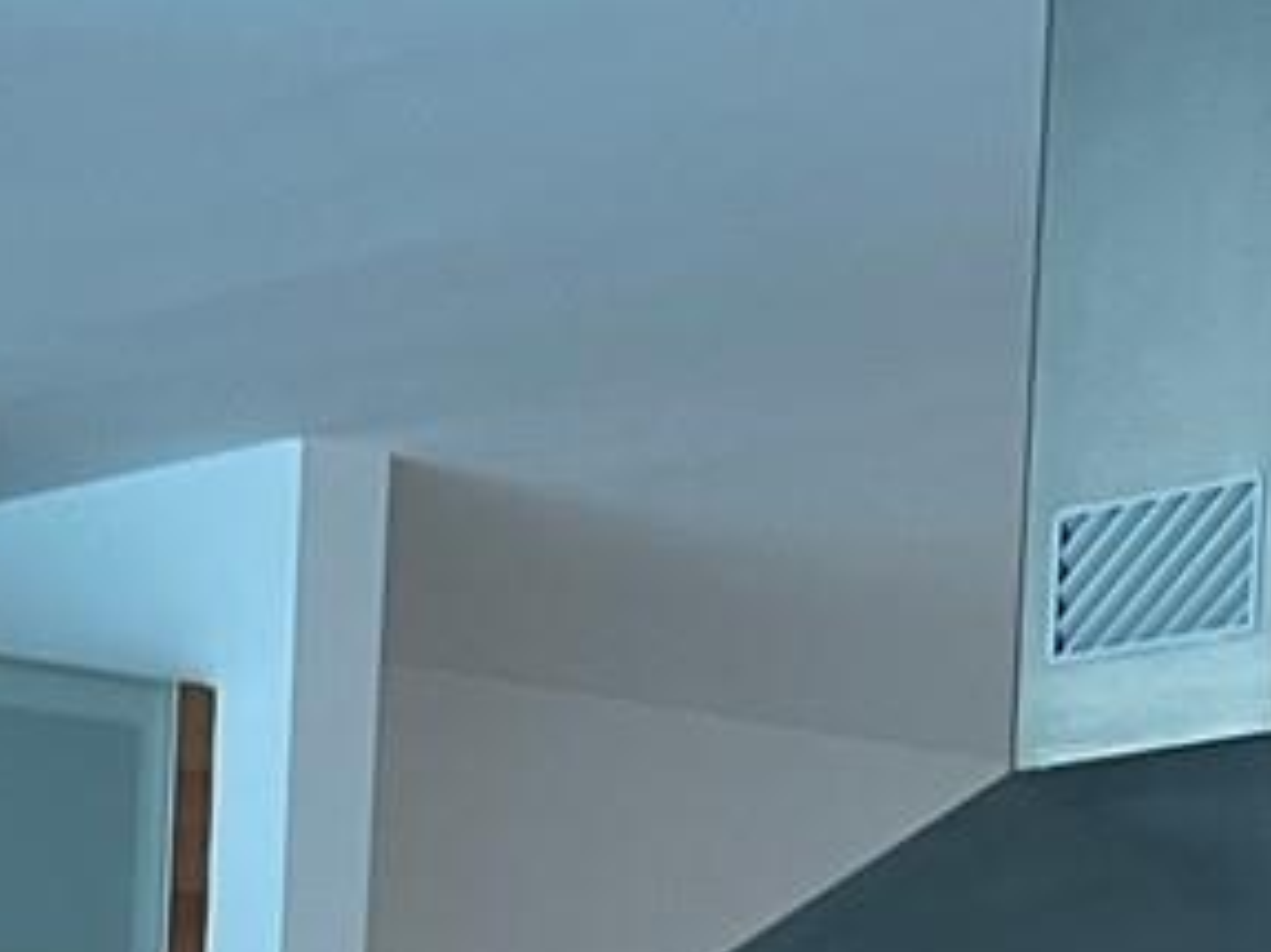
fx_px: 5322
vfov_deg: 9.2
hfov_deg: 12.2
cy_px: 2294
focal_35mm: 145
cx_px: -1191
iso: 100
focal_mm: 5.7
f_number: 1.5
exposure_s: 1/60
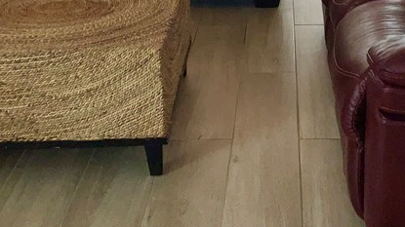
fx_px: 837
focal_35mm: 78
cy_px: -49
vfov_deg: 14.9
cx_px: 297
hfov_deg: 26.9
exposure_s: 1/99
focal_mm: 3
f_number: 1.8
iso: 16
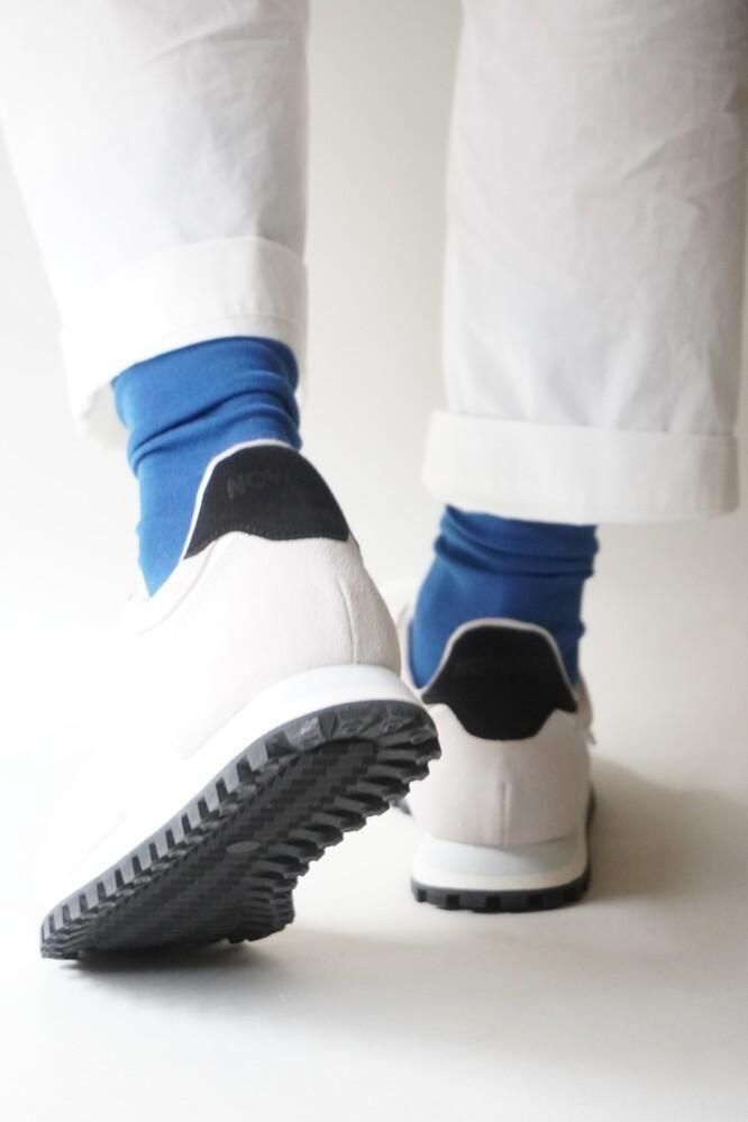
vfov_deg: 27.0
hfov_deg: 18.2
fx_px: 2337
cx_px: 374
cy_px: 561
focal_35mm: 75
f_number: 5.6
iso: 3200
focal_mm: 50
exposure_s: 1/40
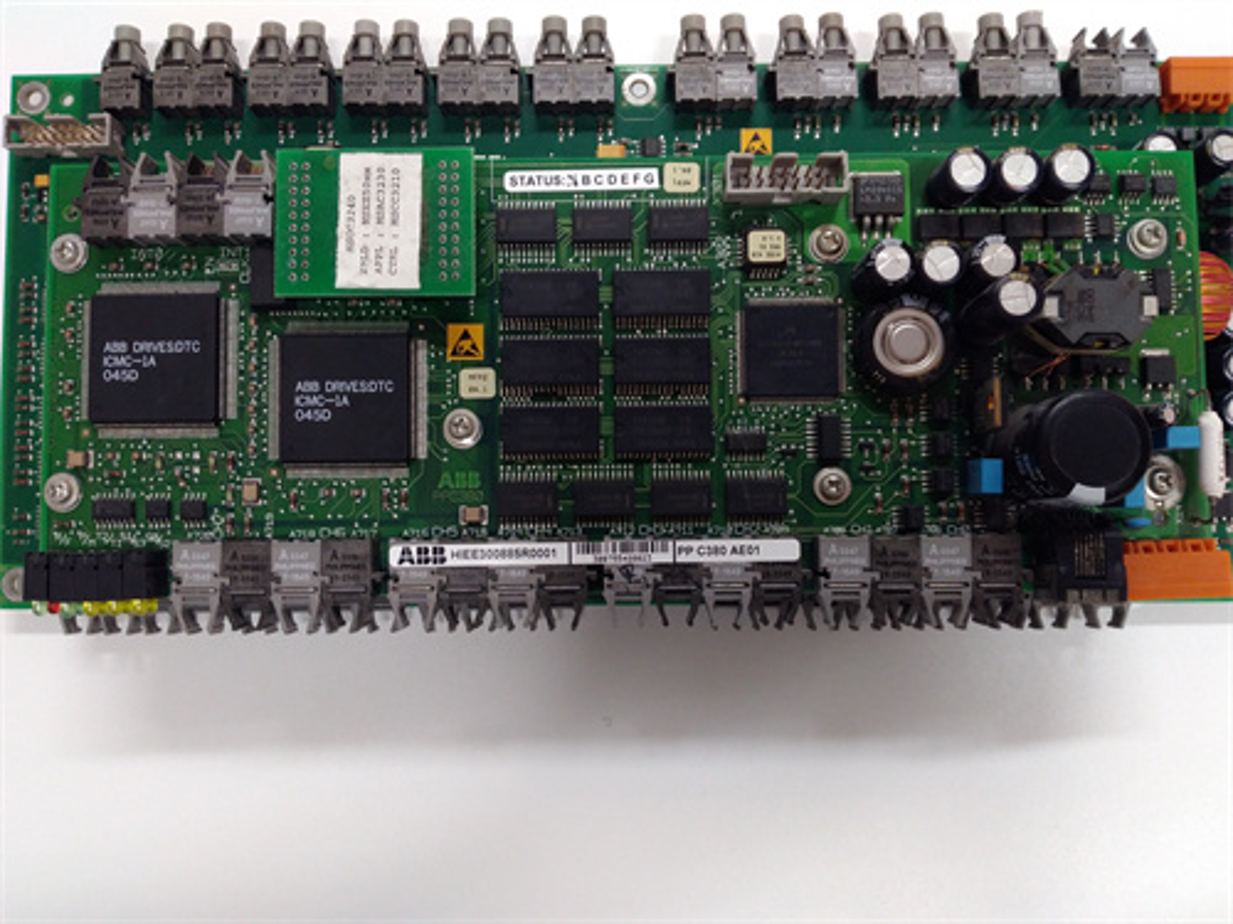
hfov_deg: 65.3
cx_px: 616
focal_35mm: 27
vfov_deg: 51.4
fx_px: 962
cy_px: 462
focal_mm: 3.79
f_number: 2
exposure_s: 1/33
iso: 253
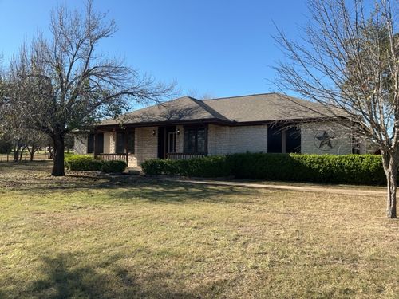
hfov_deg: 65.3
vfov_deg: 51.4
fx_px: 311
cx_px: 200
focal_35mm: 27
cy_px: 150
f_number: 1.8
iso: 25
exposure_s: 1/1035
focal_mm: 3
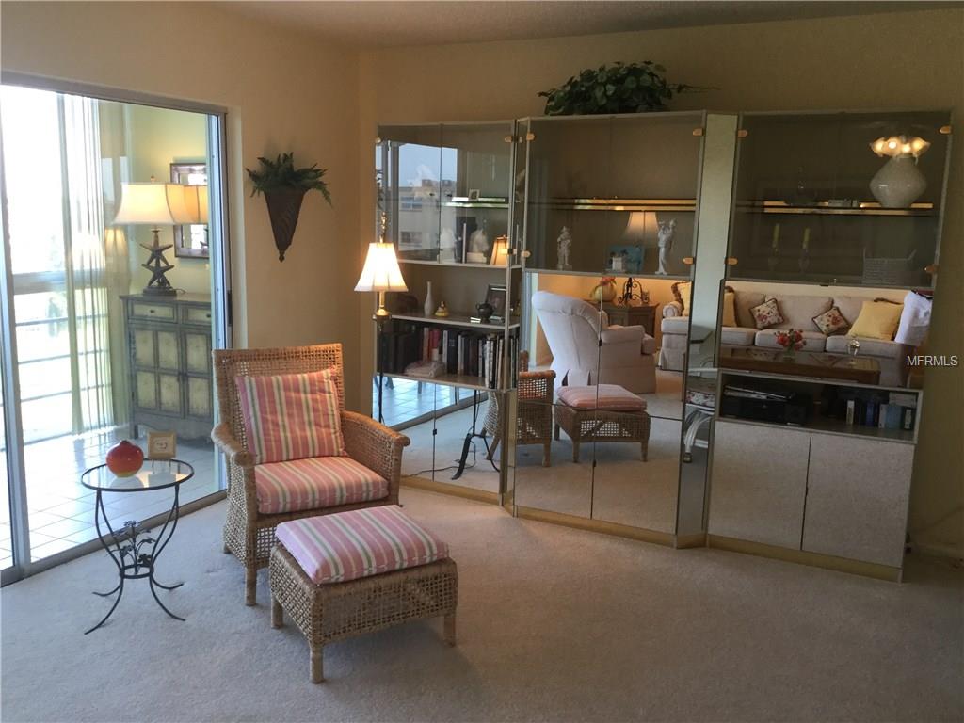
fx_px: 863
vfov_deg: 45.4
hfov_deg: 58.4
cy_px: 362
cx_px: 482
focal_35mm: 31
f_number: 2.4
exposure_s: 1/30
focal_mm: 3.3
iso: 25
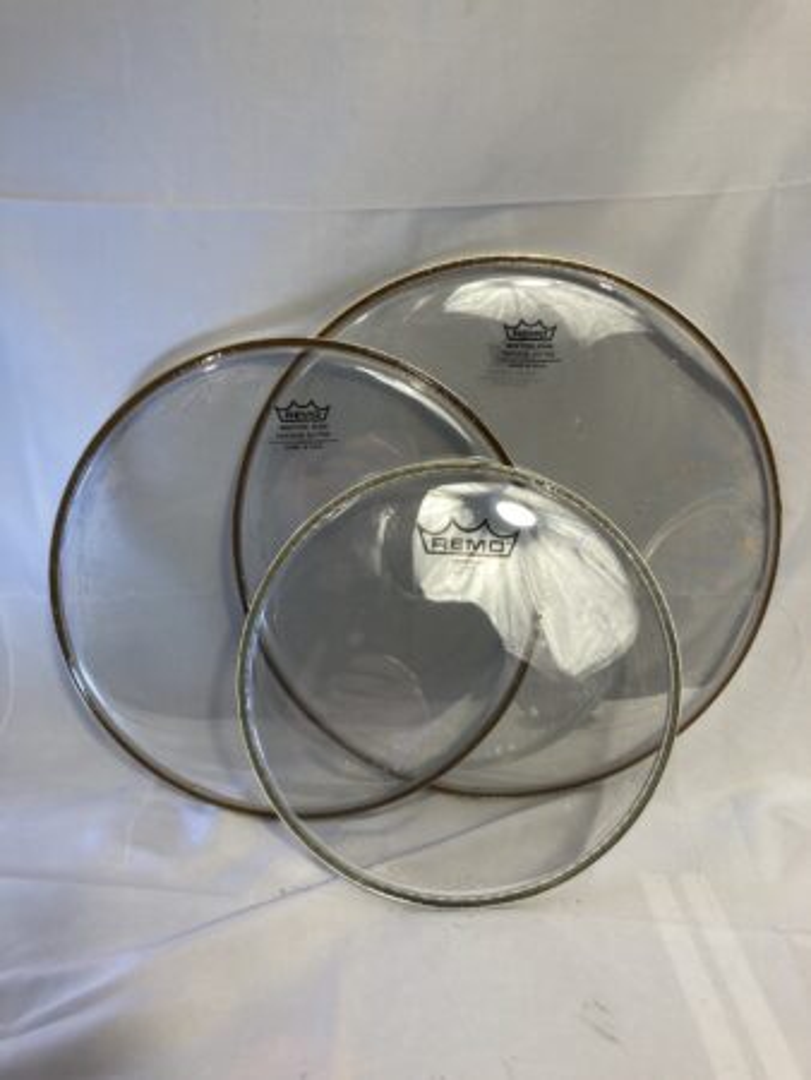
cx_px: 406
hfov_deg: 49.8
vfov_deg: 63.4
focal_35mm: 28
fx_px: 874
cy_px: 540
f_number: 1.8
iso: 64
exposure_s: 1/120
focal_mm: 3.99
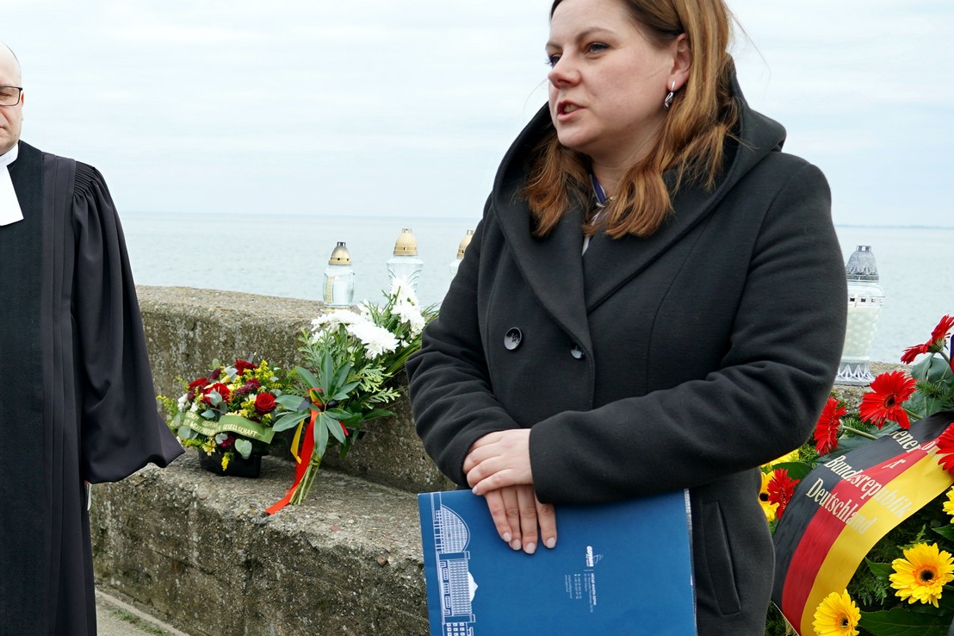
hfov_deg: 35.9
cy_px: 545
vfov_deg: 25.3
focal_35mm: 52
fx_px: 1378
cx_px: 94
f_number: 4.5
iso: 200
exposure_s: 1/160
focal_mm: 24
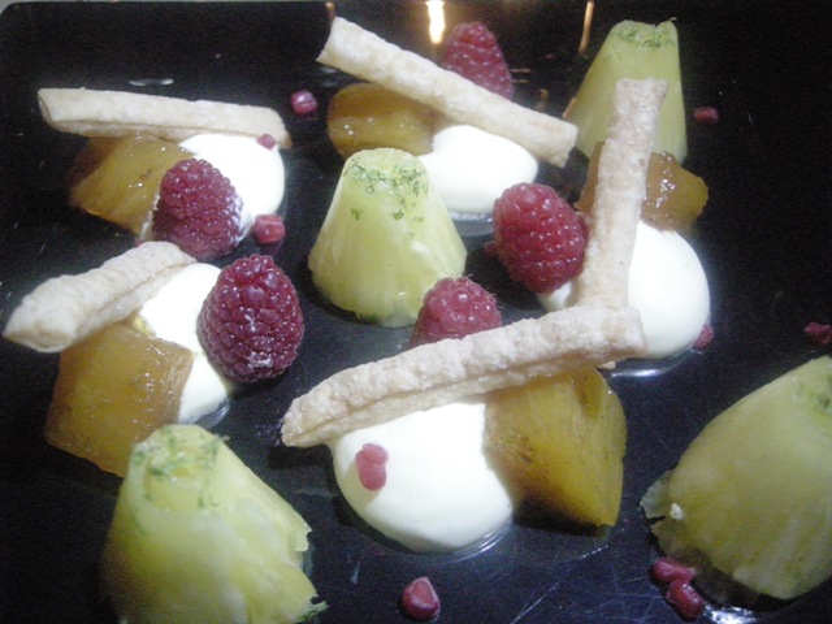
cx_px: 416
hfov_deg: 51.4
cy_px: 312
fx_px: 865
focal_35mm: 36
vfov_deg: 39.7
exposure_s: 1/84.2
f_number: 2.7
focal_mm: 7.5
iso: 1600
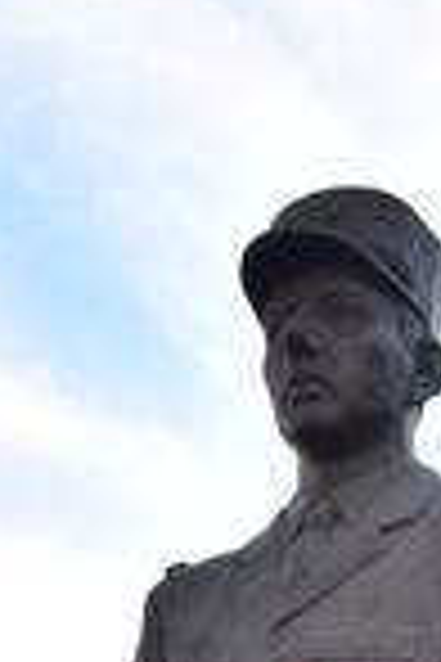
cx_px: 416
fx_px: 2168
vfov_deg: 15.2
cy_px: 1171
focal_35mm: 118
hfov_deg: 11.5
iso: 100
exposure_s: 1/60
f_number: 11
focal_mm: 20
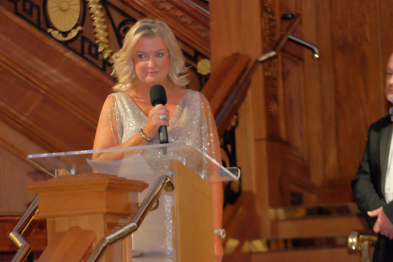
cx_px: 196
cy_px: 131
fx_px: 2554
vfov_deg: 5.9
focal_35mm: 234
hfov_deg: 8.8
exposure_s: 1/180
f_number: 4.5
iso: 6400
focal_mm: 156.1
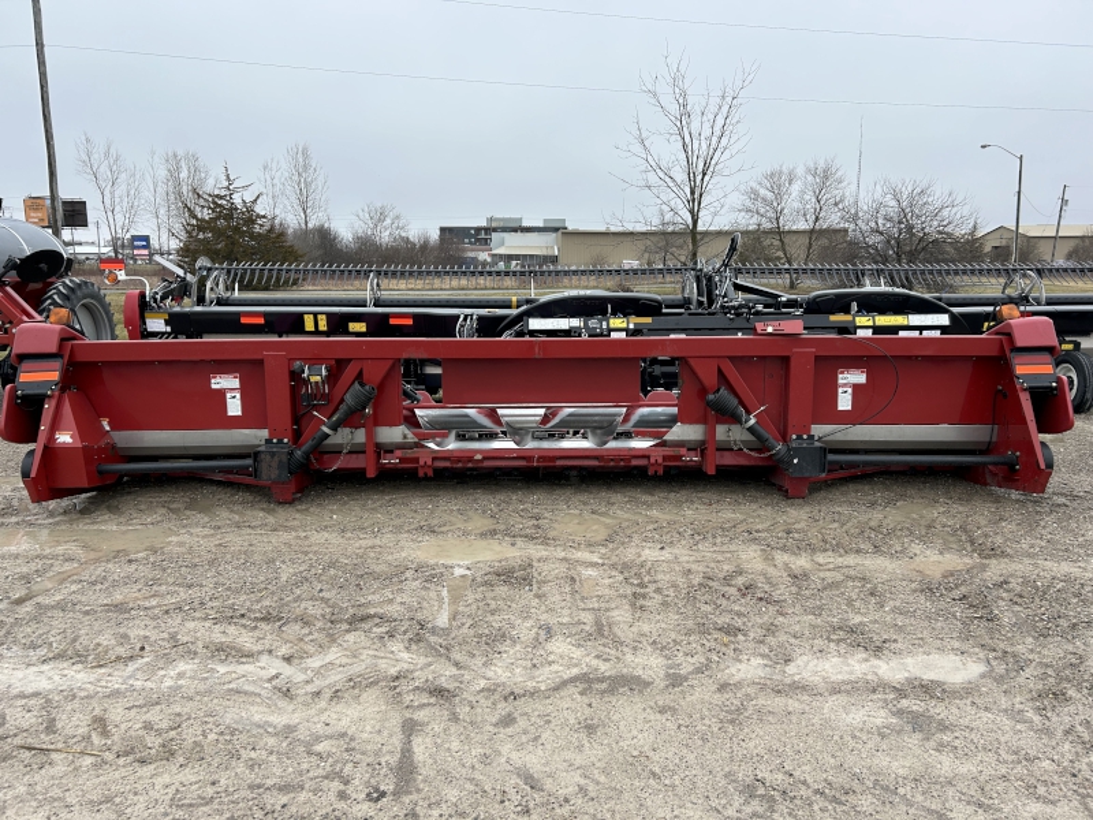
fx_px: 821
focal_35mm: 26
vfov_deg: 53.1
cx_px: 546
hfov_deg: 67.3
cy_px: 410
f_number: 1.5
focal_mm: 5.7
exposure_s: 1/1597
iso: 50
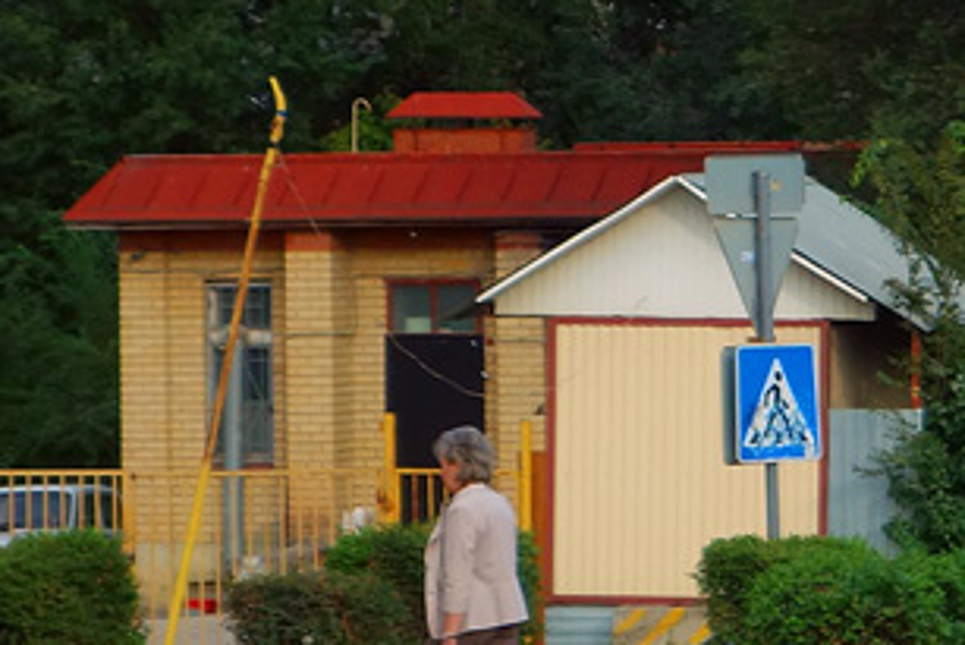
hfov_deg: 6.5
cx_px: 1606
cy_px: 44
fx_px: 8286
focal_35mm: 309
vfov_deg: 4.4
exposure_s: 1/500
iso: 200
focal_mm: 29.49
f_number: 4.5
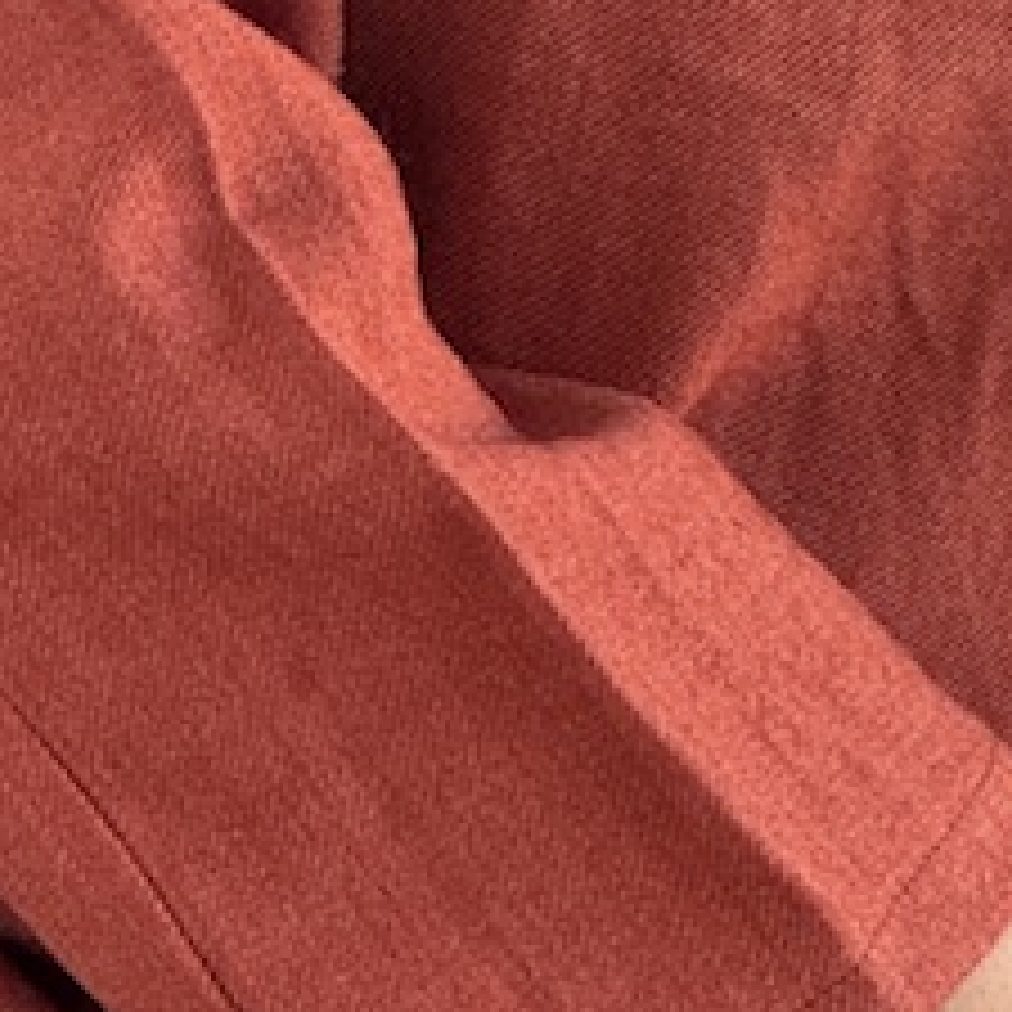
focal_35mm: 301
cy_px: -904
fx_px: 9956
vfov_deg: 5.7
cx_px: 866
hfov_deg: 5.8
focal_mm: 9
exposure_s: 1/99
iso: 125
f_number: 2.8
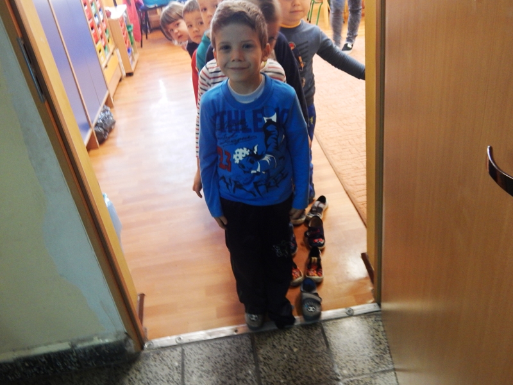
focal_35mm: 31
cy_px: 192
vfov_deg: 45.4
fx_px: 459
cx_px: 256
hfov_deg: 58.4
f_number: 3.2
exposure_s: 1/25
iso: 400
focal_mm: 5.6
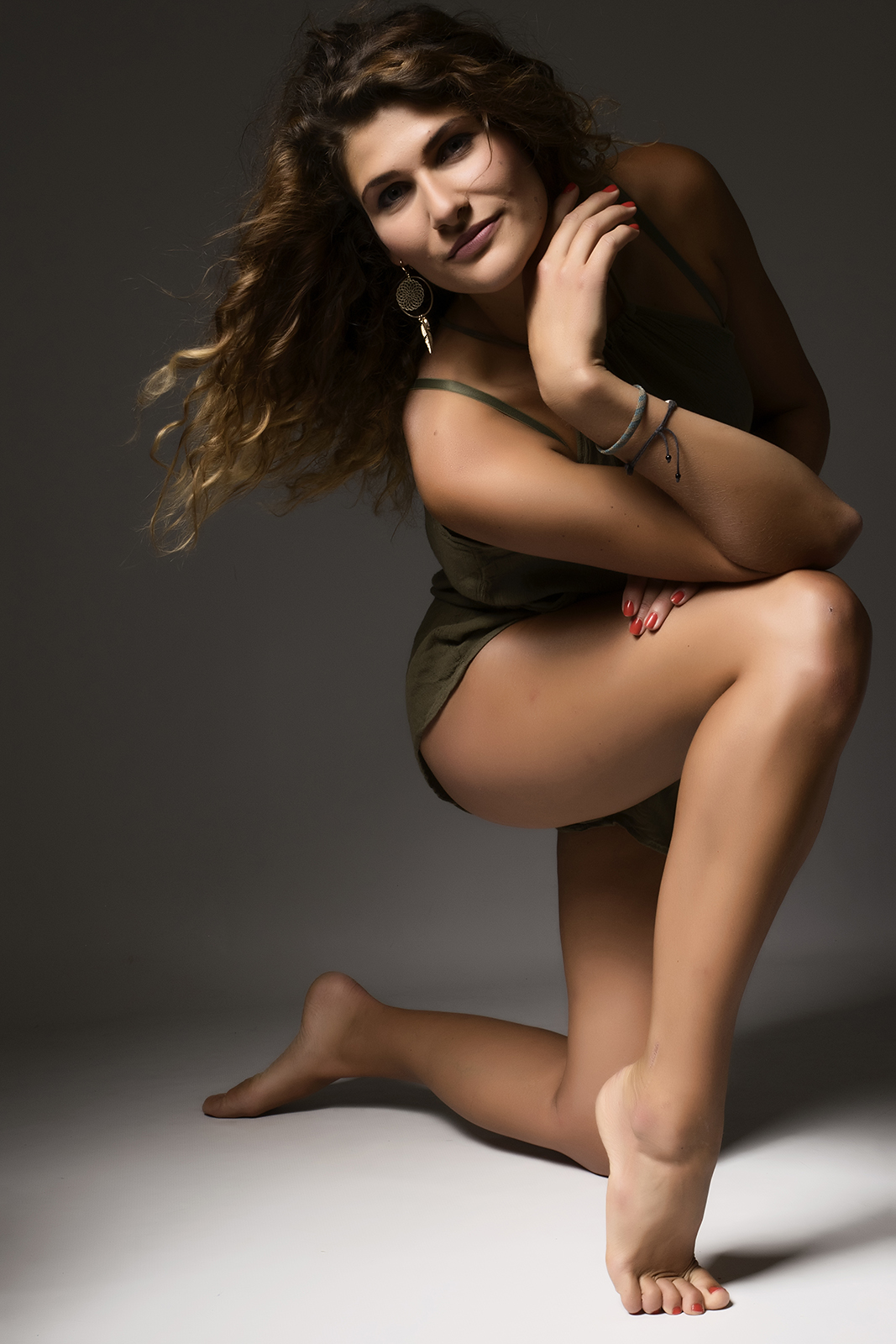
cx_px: 448
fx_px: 2239
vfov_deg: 33.4
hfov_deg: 22.6
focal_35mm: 60
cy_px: 672
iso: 200
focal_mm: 40
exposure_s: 1/100
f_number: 16
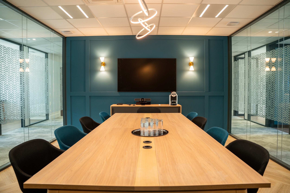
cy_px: 96
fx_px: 193
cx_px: 145
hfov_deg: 73.8
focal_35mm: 24
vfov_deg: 53.1
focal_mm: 24
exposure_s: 1/60
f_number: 3.2
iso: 640
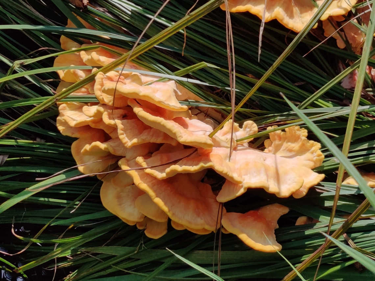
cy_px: 140
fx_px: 292
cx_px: 188
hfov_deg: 65.3
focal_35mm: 27
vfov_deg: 51.4
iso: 100
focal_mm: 4.75
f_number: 1.75
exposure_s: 1/3849
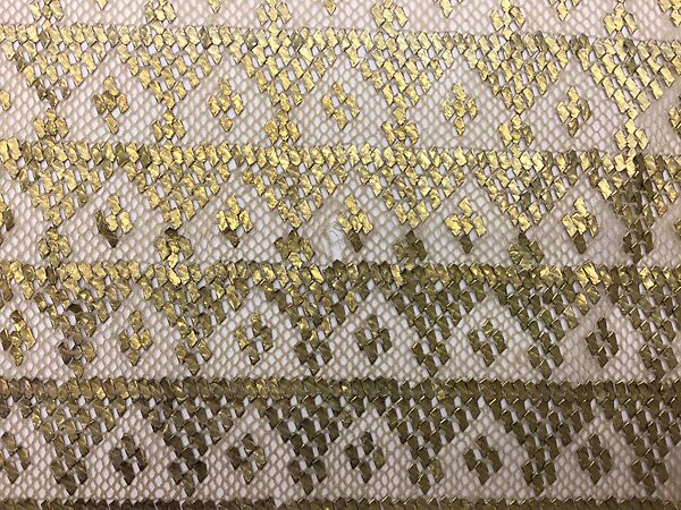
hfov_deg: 58.4
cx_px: 340
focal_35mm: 31
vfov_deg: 45.4
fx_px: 610
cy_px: 255
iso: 25
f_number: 2.4
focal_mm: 3.3
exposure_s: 1/40
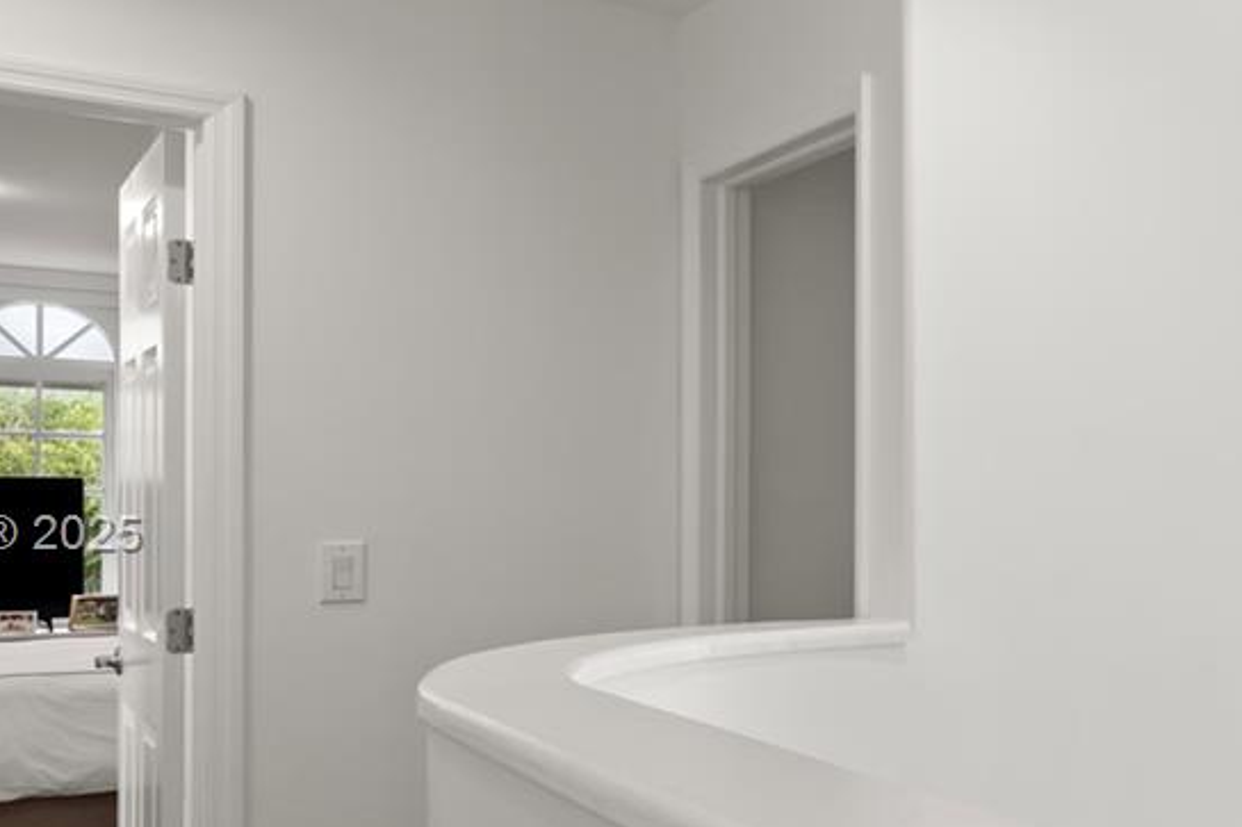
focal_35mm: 44
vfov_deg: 30.3
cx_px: 1235
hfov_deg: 39.4
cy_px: 538
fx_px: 1517
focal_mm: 15
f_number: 10
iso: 320
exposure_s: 1/20
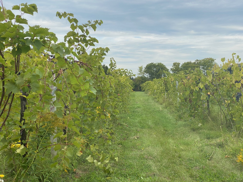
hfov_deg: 36.8
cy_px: 91
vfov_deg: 28.0
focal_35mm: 52
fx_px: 365
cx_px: 122
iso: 20
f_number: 2
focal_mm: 6
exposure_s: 1/813
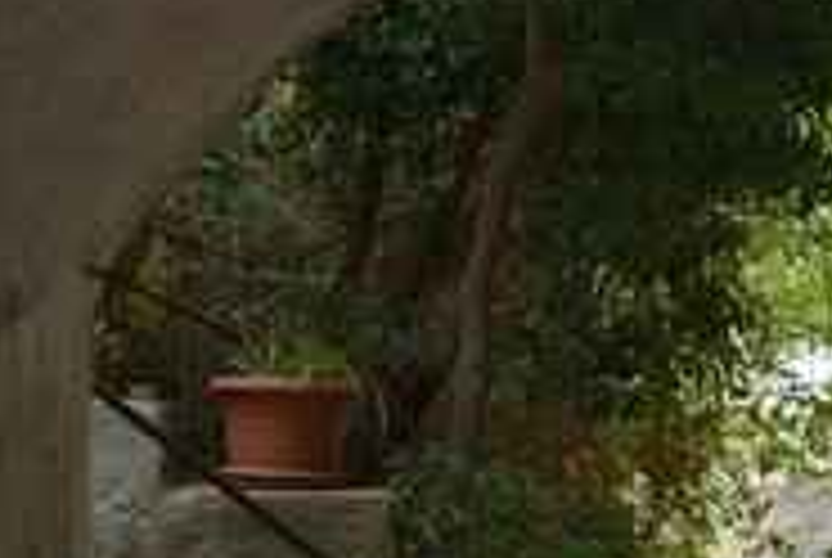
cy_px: 526
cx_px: 931
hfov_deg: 14.7
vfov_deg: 10.1
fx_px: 3148
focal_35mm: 136
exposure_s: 1/250
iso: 400
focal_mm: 60
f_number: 2.8
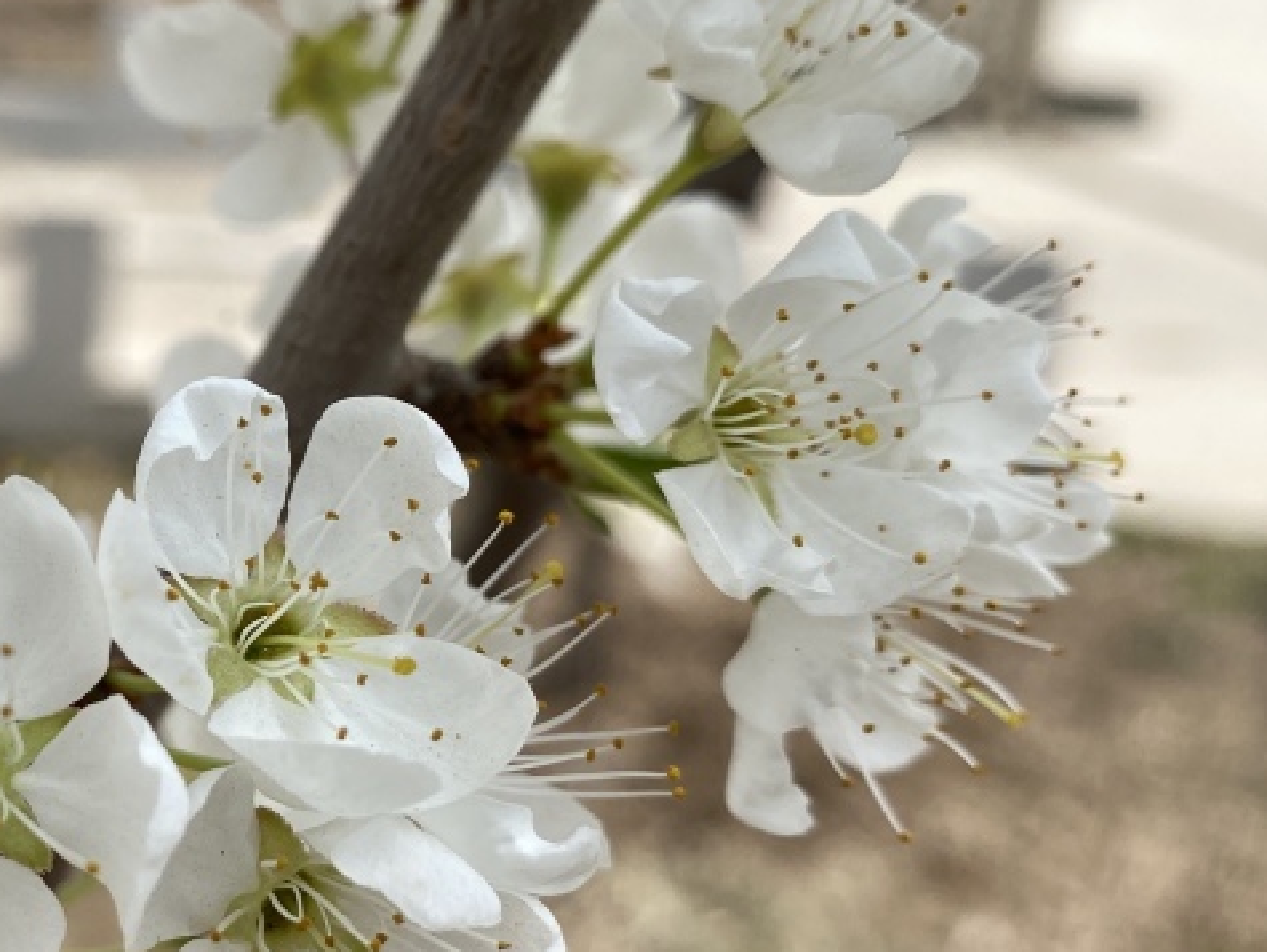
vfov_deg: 26.1
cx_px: 69
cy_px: 445
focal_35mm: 56
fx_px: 2051
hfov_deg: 32.2
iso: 32
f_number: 1.8
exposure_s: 1/2762
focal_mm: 4.25
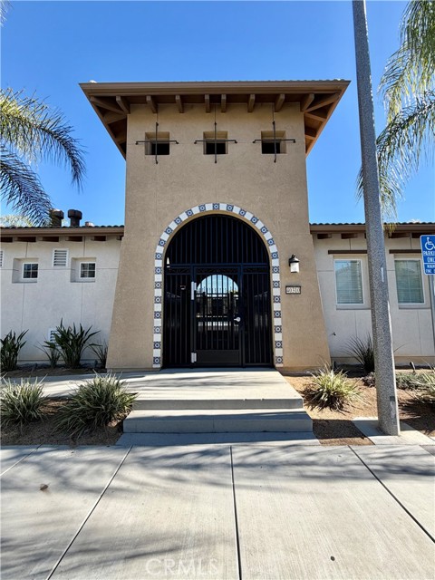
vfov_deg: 102.1
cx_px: 218
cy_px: 290
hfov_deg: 85.7
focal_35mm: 14
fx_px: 235
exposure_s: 1/751
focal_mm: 2.22
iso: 40
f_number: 2.2
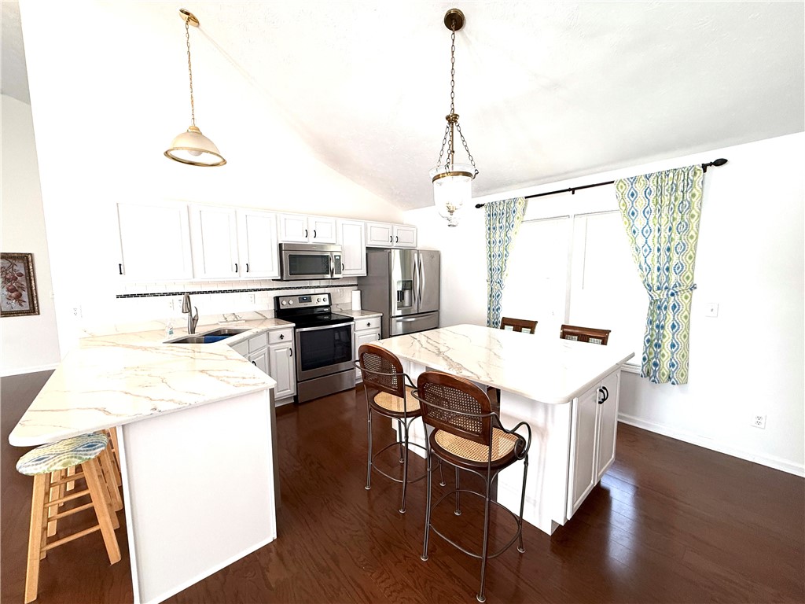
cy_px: 302
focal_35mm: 14
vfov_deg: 85.7
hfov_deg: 102.1
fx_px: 326
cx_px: 402
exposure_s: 1/120
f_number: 2.2
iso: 200
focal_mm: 2.22
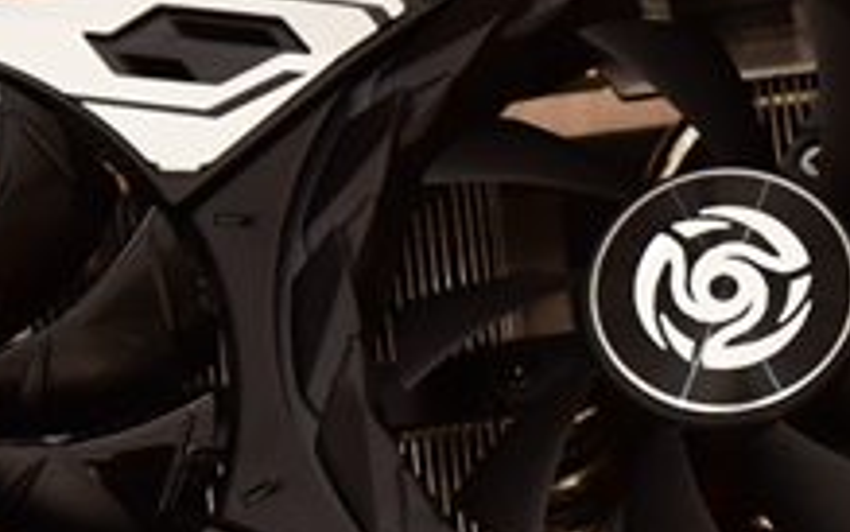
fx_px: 12304
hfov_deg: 4.0
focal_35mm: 531
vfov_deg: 2.5
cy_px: 920
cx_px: 866
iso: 1600
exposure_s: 1/60
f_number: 5.6
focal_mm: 95
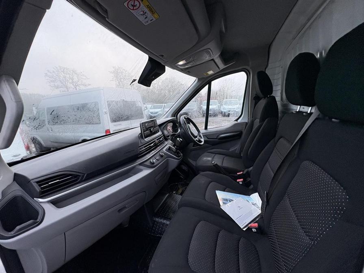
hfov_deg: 102.1
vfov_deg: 85.7
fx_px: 147
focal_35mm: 14
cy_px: 136
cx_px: 182
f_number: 2.2
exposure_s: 1/82
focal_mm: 2.22
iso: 250
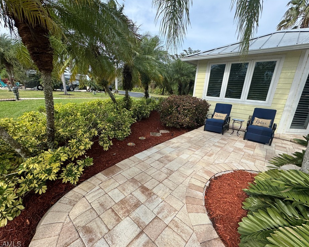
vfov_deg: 84.0
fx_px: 137
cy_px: 124
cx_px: 150
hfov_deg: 96.8
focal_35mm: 15
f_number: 2.2
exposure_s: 1/796
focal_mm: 2.22
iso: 40
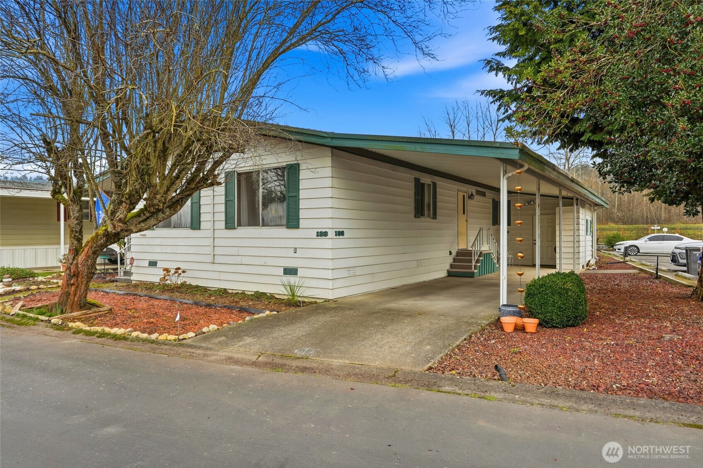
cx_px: 352
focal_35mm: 23
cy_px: 234
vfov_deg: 55.1
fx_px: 449
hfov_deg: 76.1
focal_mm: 23
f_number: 9
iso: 400
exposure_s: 1/2500
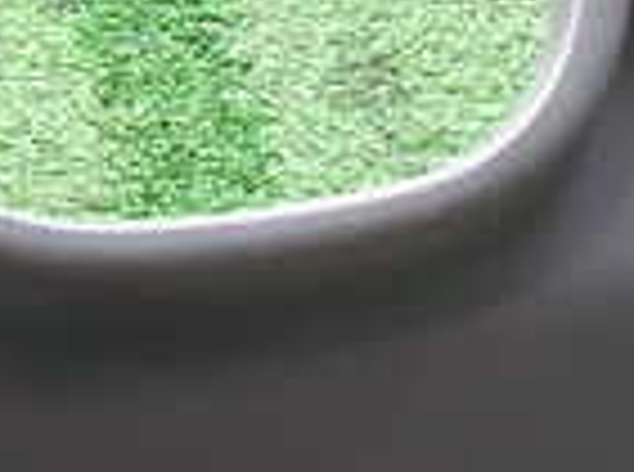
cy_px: 202
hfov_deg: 15.4
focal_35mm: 128
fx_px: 2338
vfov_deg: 11.5
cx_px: 229
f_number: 2.3
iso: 200
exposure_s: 1/40
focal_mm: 5.4
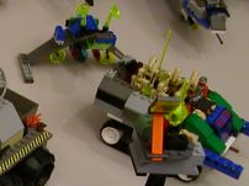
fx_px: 920
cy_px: 257
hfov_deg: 14.6
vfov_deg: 11.2
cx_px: -94
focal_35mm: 128
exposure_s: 1/20.4
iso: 100
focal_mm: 6.6
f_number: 2.9
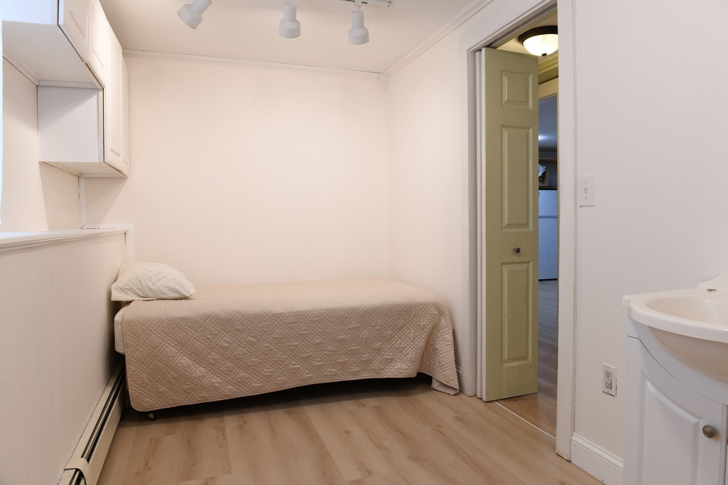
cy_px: 242
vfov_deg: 53.1
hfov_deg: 73.7
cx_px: 364
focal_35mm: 24
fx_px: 485
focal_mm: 24
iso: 100
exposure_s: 1/3
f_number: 6.3
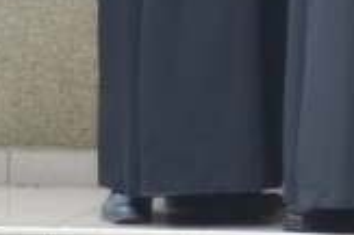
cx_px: 1221
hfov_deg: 4.2
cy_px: -208
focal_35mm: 463
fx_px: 4544
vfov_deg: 2.9
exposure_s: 1/80
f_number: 5
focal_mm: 42
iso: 400
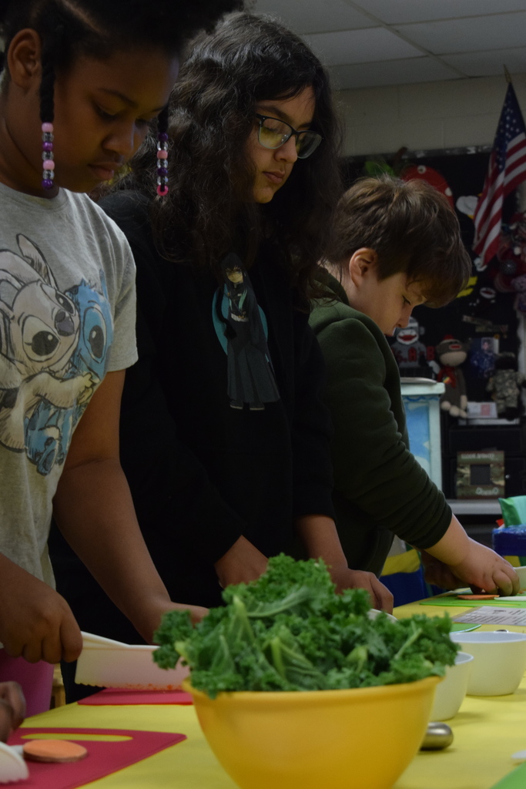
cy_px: 394
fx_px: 1807
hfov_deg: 16.6
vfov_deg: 24.6
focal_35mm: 82
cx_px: 263
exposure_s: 1/50
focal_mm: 55
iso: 1600
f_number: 8
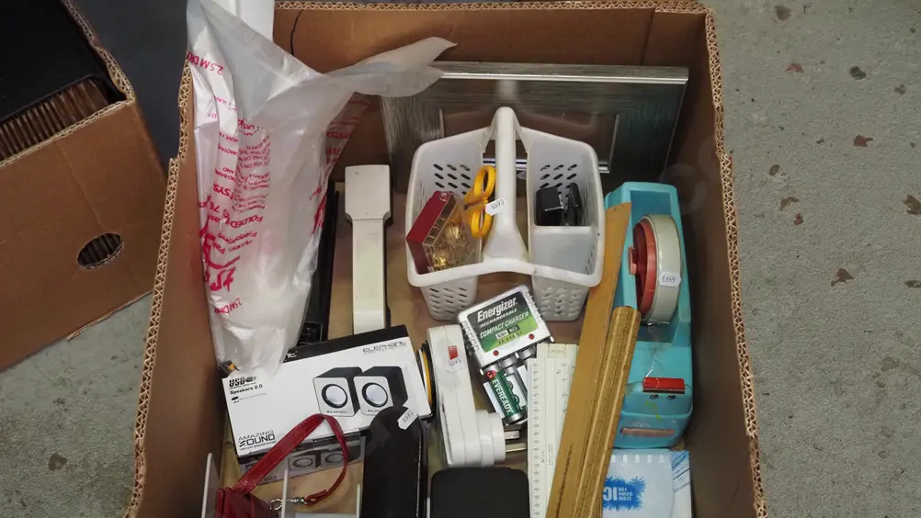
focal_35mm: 49
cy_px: 346
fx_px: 1197
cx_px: 470
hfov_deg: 42.1
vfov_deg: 24.3
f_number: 5.6
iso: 2500
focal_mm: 22
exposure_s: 1/160
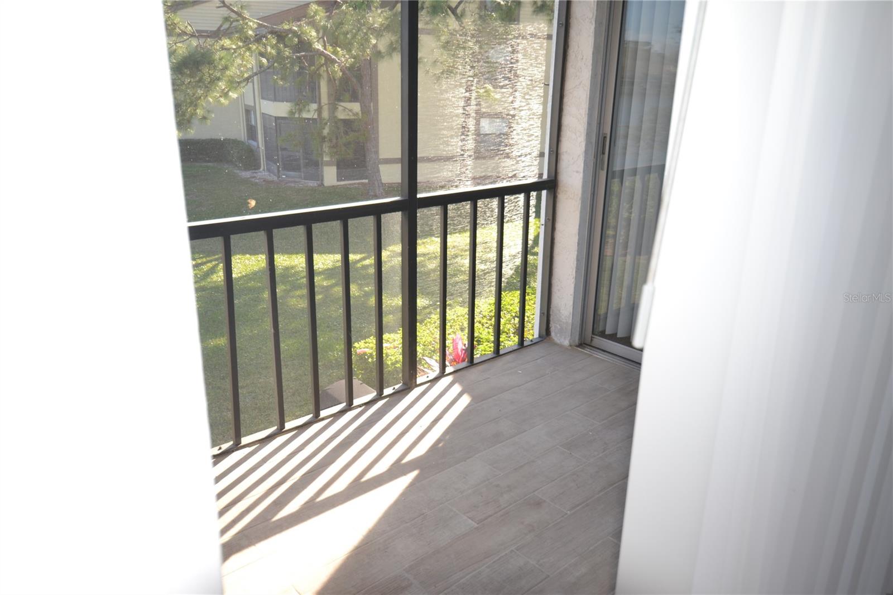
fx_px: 632
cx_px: 446
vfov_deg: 50.4
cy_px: 298
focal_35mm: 26
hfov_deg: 70.4
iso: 160
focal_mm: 17
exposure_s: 1/125
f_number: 4.2
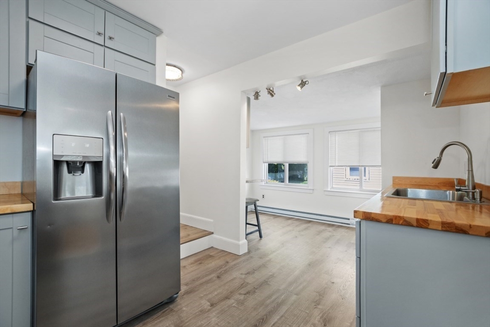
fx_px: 204
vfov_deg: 77.3
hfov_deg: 100.4
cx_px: 245
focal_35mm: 15
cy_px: 164
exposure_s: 1/80
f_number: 5
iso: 320
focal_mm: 10
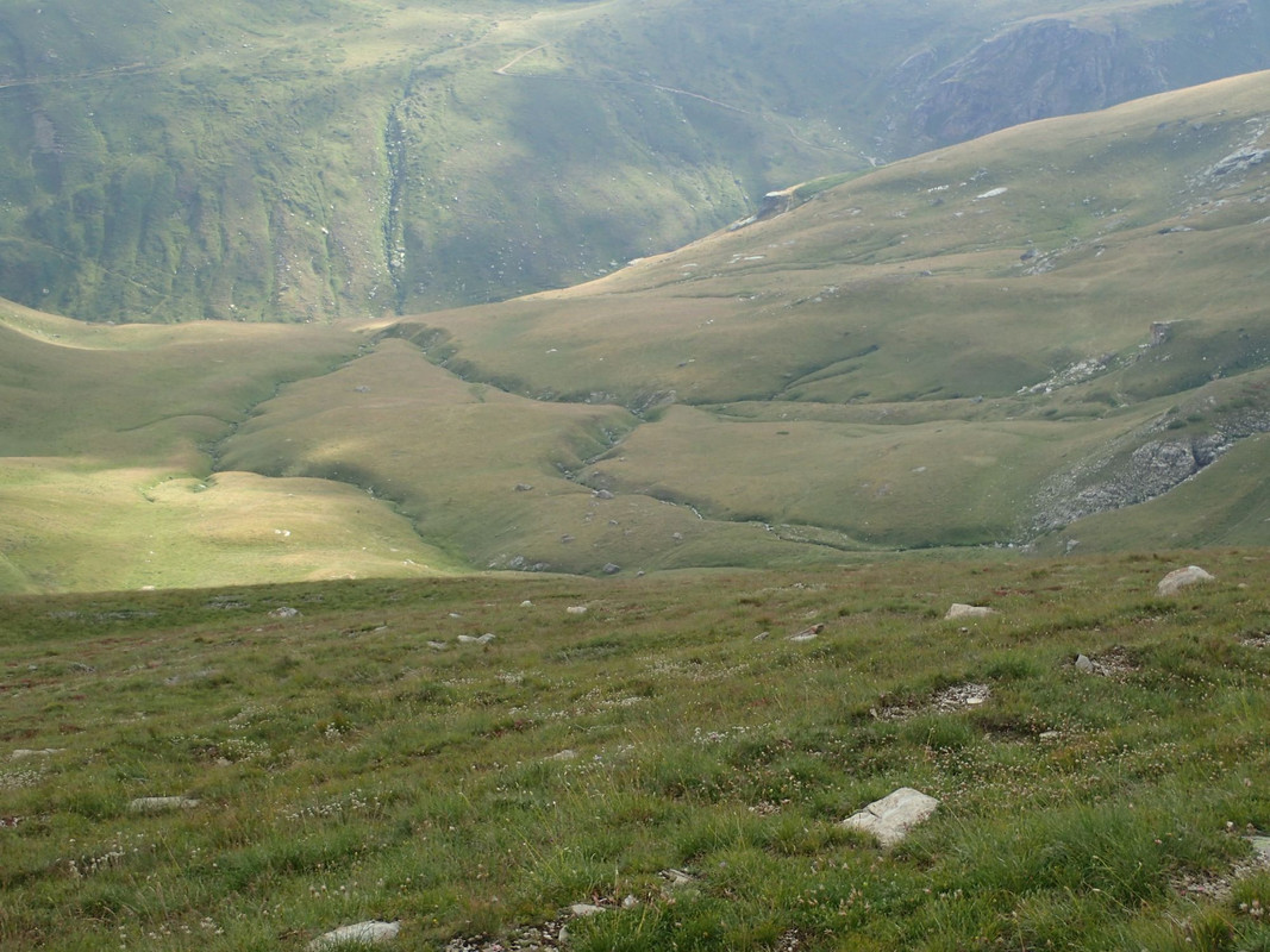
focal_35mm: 61
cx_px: 635
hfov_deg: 31.7
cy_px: 476
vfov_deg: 24.0
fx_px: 2238
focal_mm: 11.01
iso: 100
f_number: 5
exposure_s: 1/160
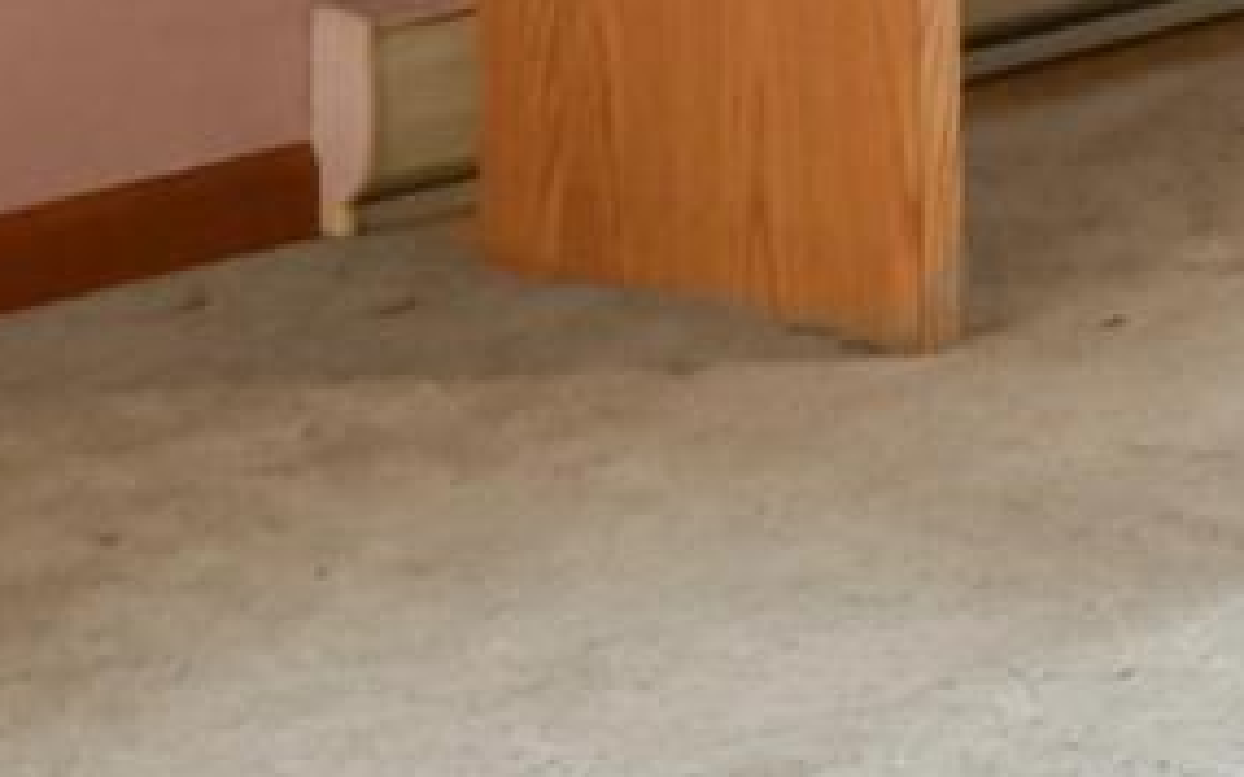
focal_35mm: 132
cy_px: -936
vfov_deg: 9.1
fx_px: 4474
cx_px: 2964
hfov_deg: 12.5
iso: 2200
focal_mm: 18
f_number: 8
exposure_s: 1/10
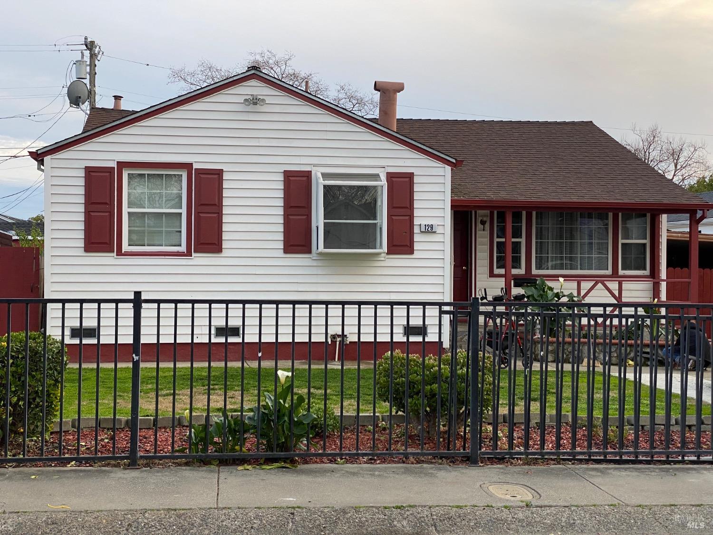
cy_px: 268
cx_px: 356
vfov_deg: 28.0
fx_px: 1071
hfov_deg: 36.8
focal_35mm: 52
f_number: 2
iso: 25
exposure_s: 1/122
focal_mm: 6
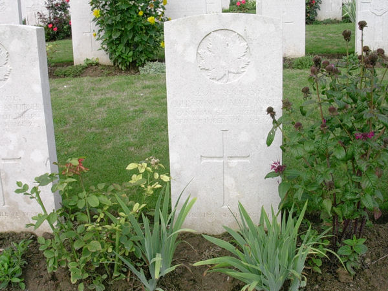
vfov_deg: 32.2
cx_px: 194
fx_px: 504
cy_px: 146
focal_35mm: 45
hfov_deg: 42.1
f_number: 5.8
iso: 70
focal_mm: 6.7
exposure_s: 1/161
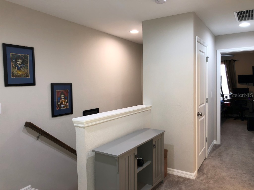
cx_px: 127
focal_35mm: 28
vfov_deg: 49.7
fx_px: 205
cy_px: 95
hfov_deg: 63.4
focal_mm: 3.99
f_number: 1.8
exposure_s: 1/13
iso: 25
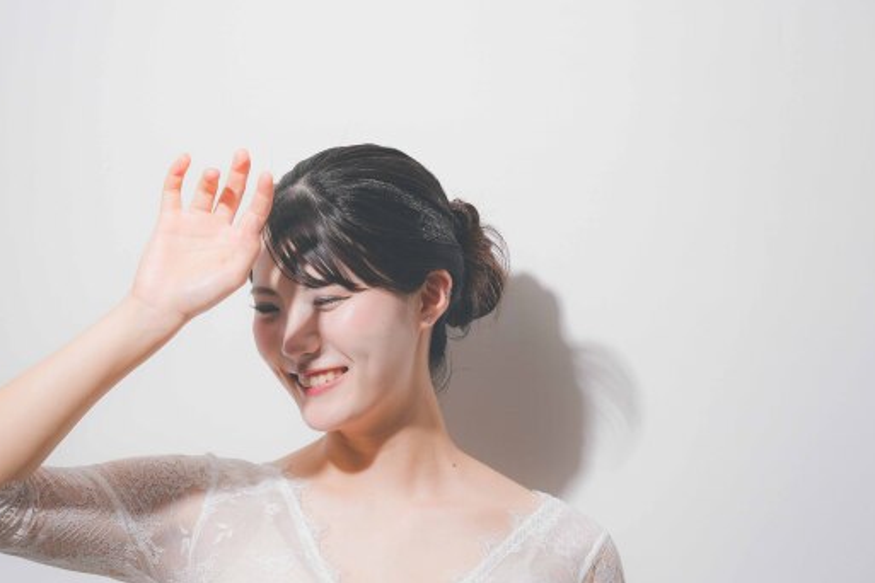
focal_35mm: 187
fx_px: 4545
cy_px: 315
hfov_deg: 11.0
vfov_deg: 7.3
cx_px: 519
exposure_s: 1/200
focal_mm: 80
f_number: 3.2
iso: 320
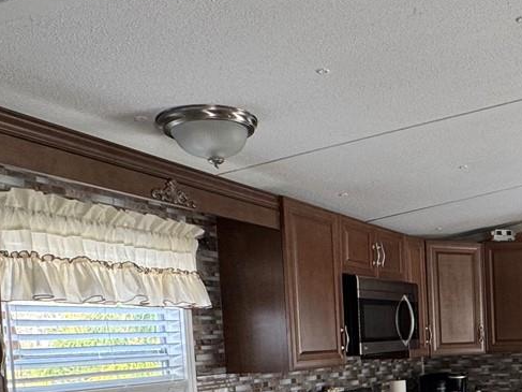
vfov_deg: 29.8
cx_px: 614
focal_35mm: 46
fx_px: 693
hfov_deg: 34.0
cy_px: 371
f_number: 2.2
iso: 250
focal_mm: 2.22
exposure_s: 1/99
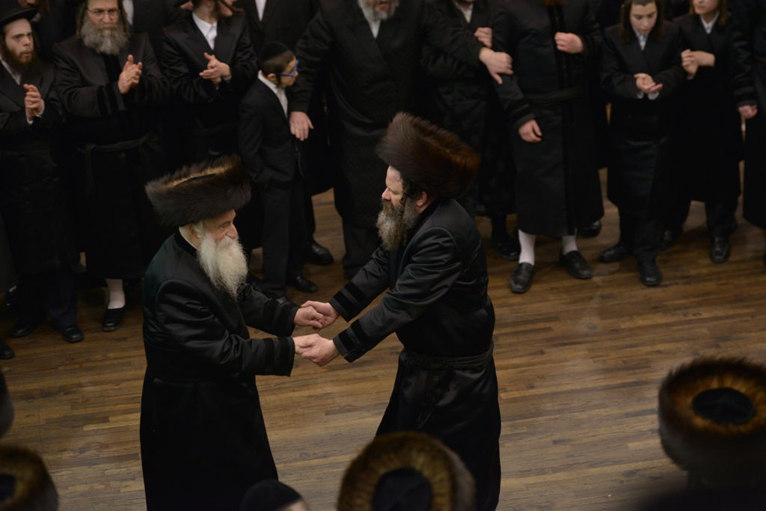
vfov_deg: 13.0
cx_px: 383
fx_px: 2234
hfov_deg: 19.5
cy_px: 256
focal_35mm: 105
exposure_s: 1/200
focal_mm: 105
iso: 1100
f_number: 3.2
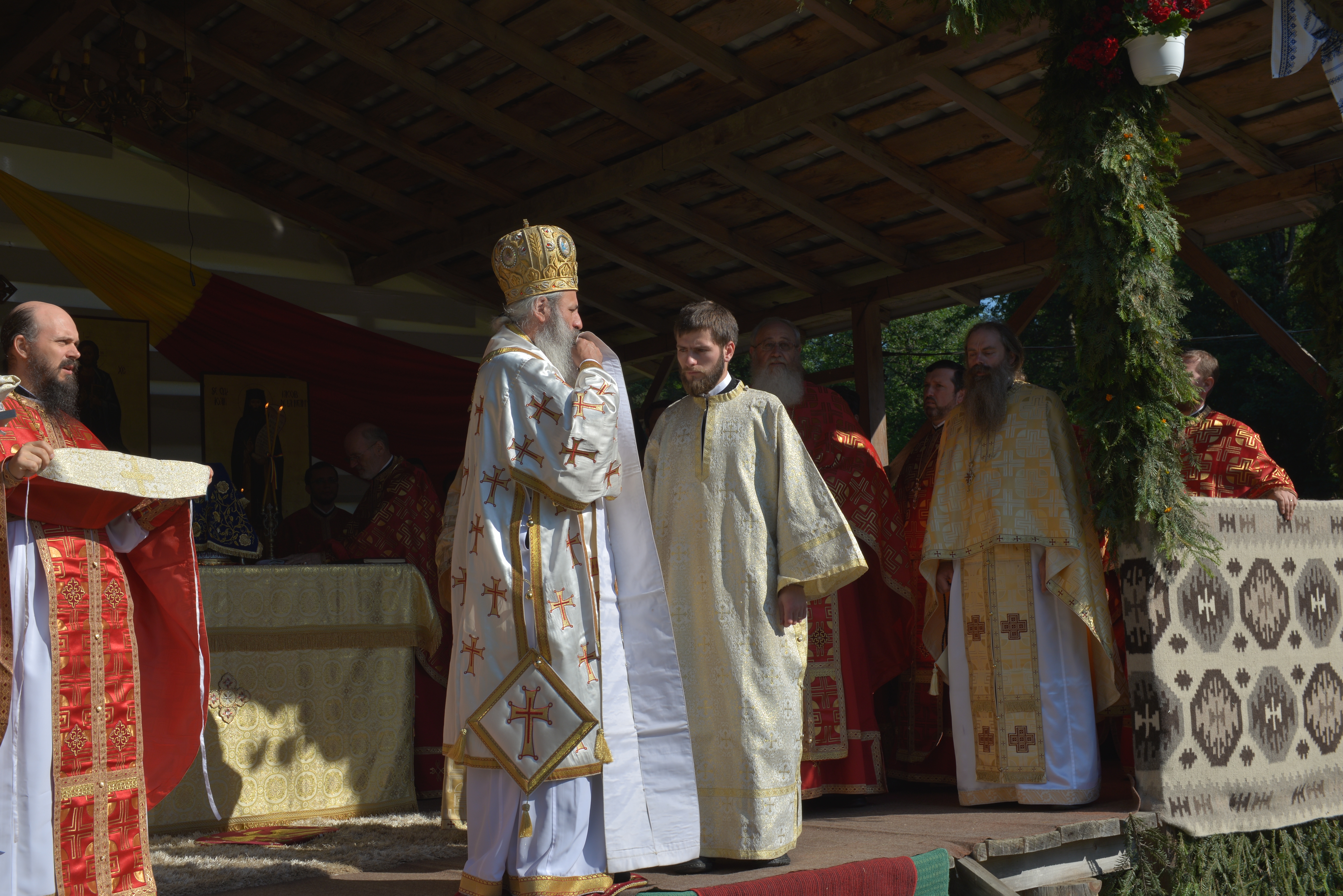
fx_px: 1642
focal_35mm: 44
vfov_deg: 30.5
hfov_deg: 44.5
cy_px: 448
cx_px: 672
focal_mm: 44
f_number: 9
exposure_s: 1/320
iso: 100
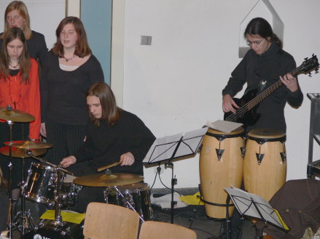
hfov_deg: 10.0
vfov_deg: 7.5
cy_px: 120
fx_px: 1830
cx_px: 160
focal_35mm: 198
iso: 100
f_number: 4
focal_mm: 41.9
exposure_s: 1/30
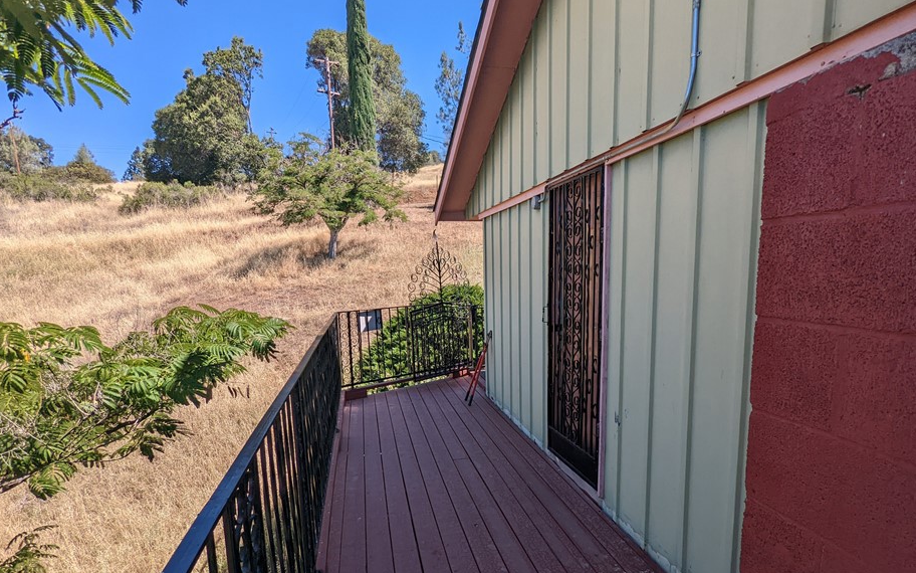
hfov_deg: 88.0
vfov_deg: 61.8
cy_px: 335
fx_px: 474
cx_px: 469
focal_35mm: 19
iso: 49
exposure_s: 1/1021
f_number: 2.2
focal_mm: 2.35
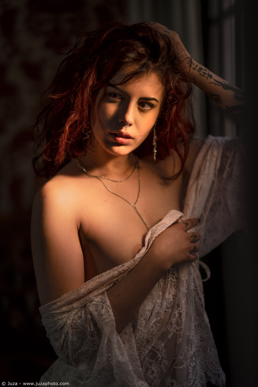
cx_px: 129
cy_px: 194
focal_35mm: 75
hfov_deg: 18.2
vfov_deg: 27.0
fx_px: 806
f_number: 1
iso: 160
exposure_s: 1/8000
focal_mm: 50
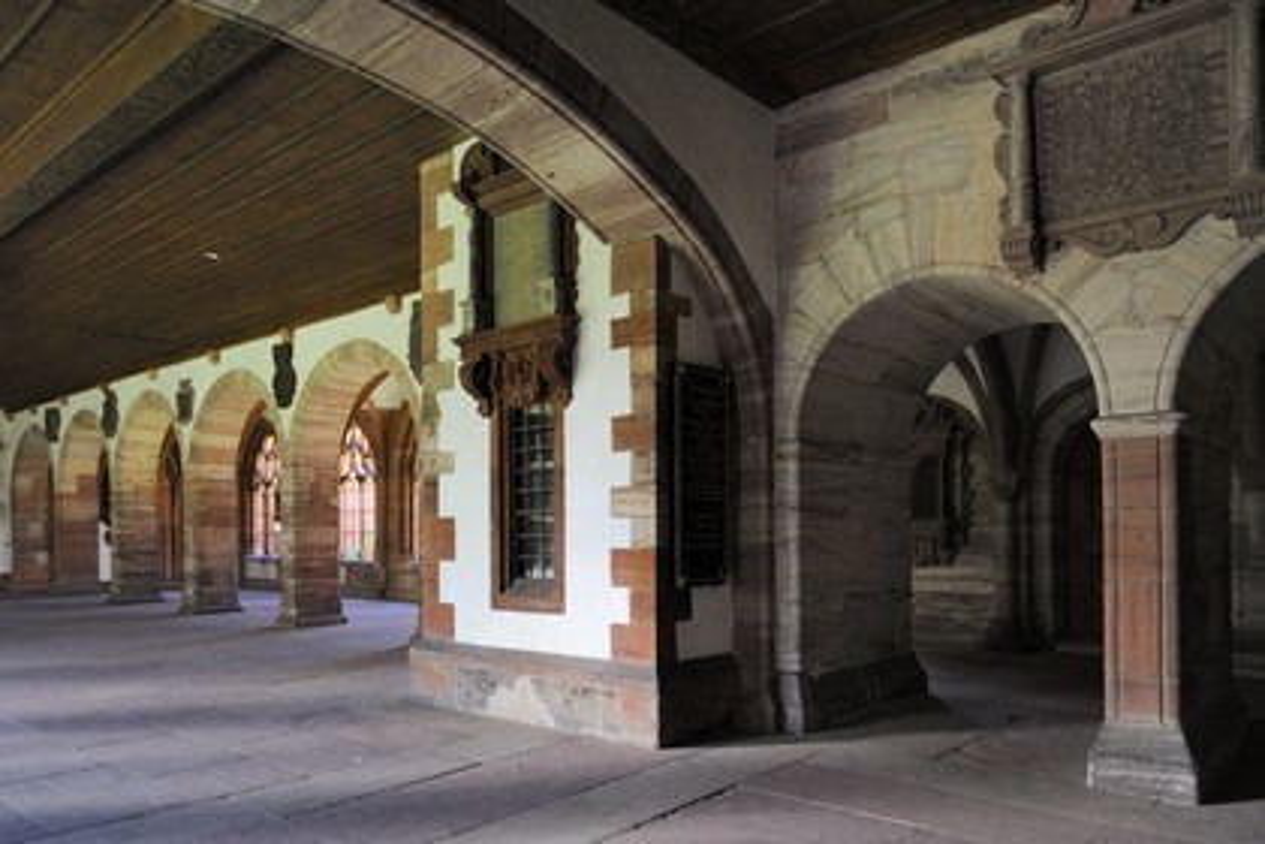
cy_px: 422
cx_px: 632
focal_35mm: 24
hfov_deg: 73.7
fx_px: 843
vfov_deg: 53.1
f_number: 4
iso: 400
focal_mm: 24
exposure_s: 1/60
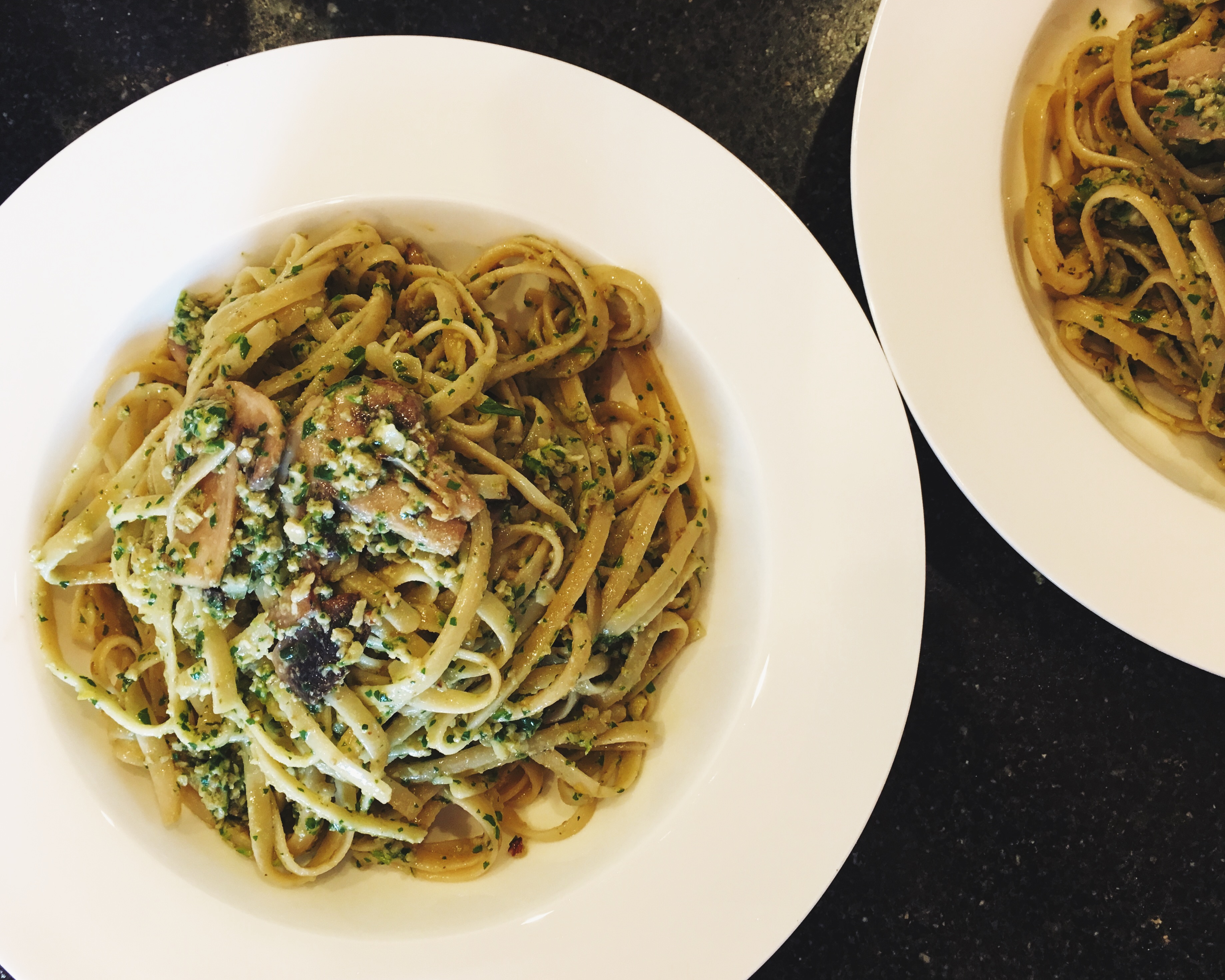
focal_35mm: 31
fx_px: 1124
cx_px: 639
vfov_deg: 47.1
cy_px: 493
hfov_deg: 57.2
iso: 125
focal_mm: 4.15
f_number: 2.2
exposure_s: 1/33
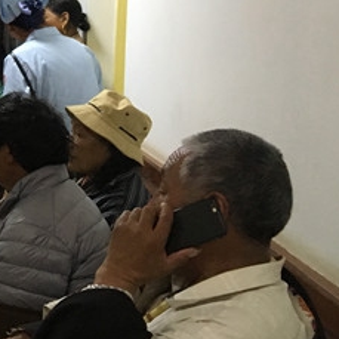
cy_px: 49
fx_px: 931
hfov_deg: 17.9
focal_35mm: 84
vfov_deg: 20.3
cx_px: -201
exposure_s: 1/33
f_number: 2.2
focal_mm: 4.15
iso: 200
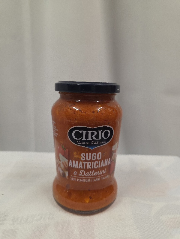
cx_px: 90
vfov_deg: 73.9
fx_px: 159
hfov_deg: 58.9
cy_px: 120
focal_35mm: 23
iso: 320
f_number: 1.7
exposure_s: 1/101
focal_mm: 6.3
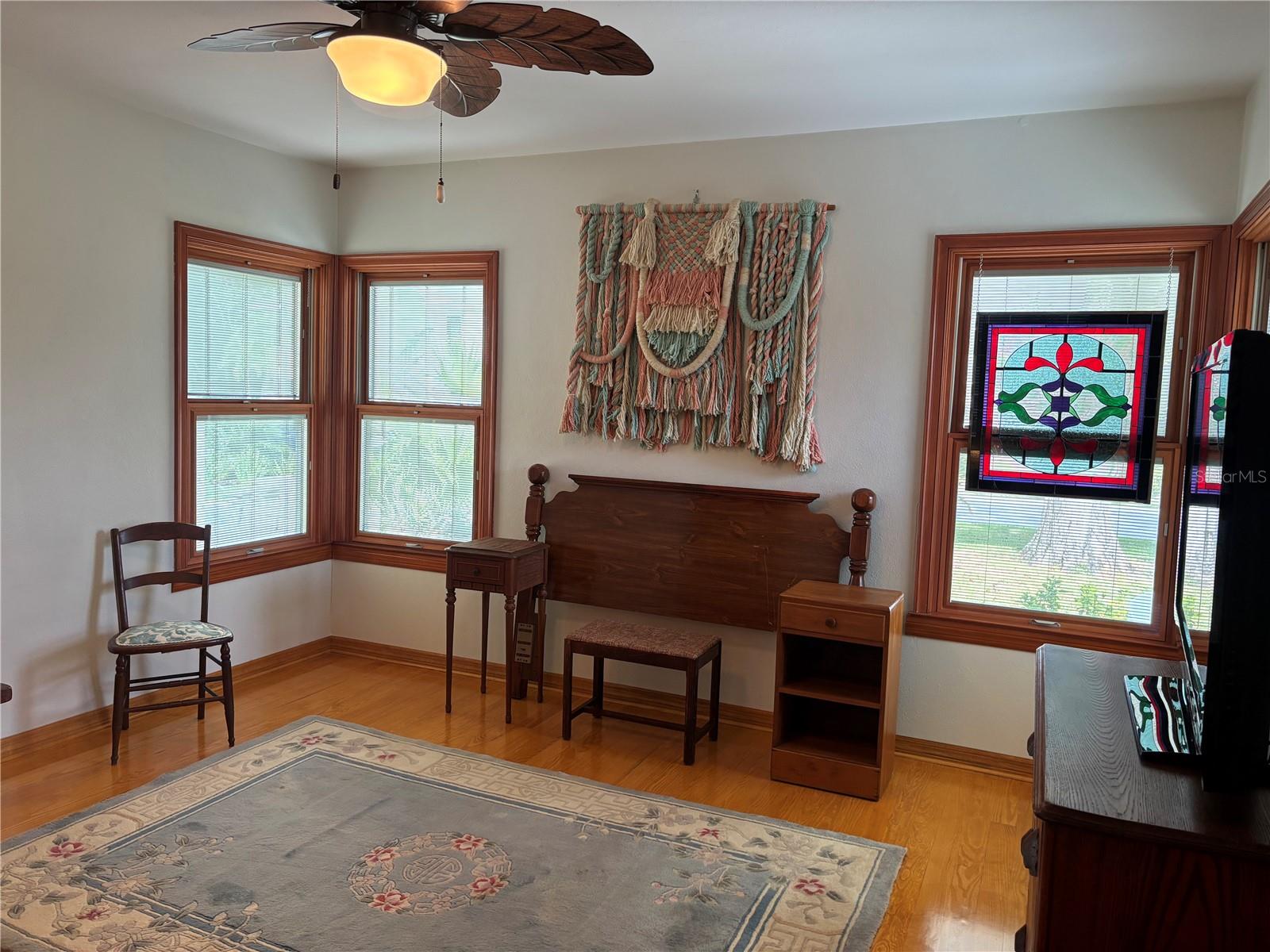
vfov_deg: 53.1
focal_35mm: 26
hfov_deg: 67.3
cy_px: 476
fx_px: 954
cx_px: 635
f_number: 1.6
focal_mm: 5.96
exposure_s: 1/120
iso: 125
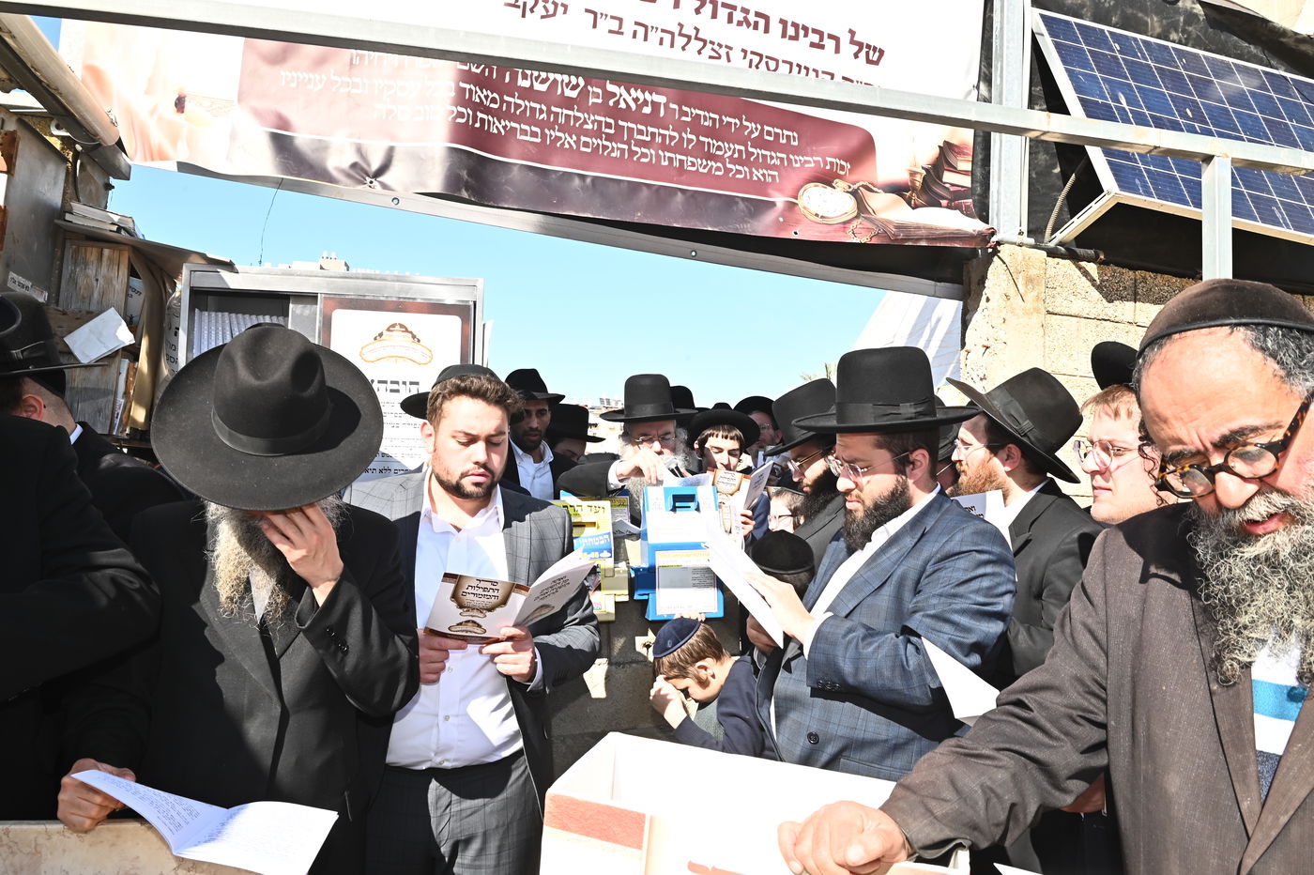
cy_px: 438
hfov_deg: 73.8
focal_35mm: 24
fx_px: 876
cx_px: 657
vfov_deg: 53.1
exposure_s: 1/80
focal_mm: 24
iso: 250
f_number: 14
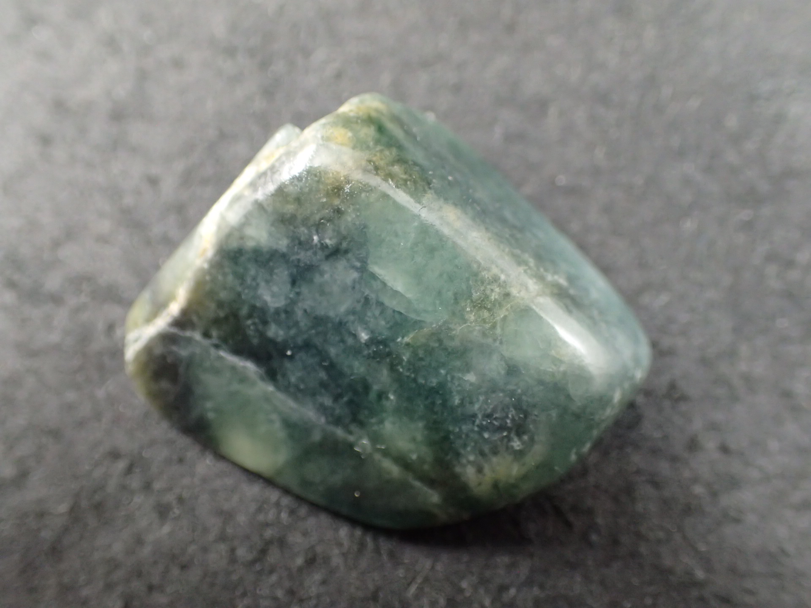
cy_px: 304
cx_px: 406
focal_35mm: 38
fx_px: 890
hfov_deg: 49.0
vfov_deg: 37.7
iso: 800
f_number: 2.7
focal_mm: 6.86
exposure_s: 1/160
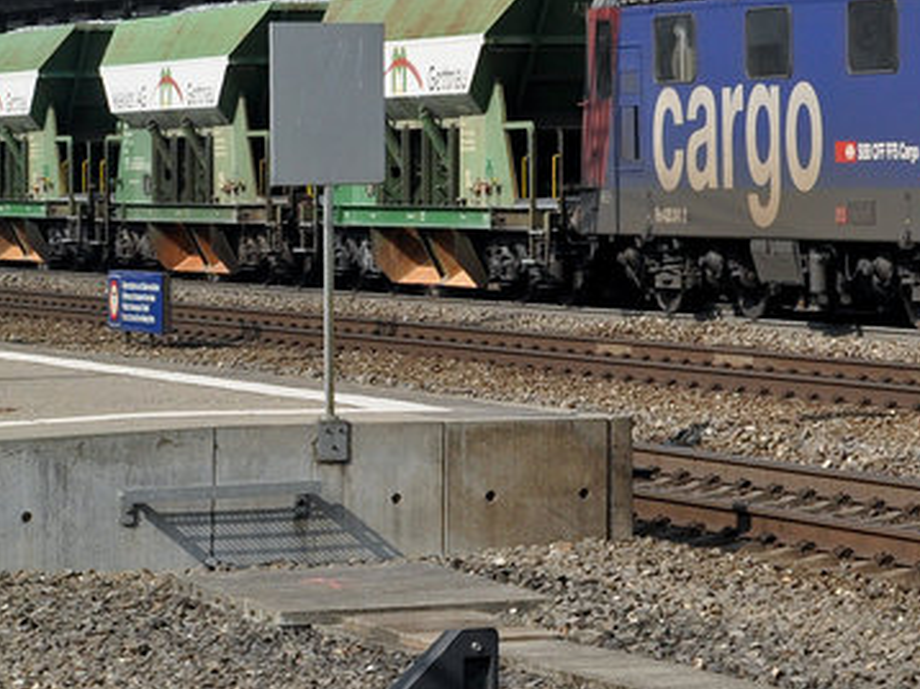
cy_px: -94
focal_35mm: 203
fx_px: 5392
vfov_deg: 7.3
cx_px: 1493
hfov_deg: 9.4
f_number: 8
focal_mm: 42
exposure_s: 1/1000
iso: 400
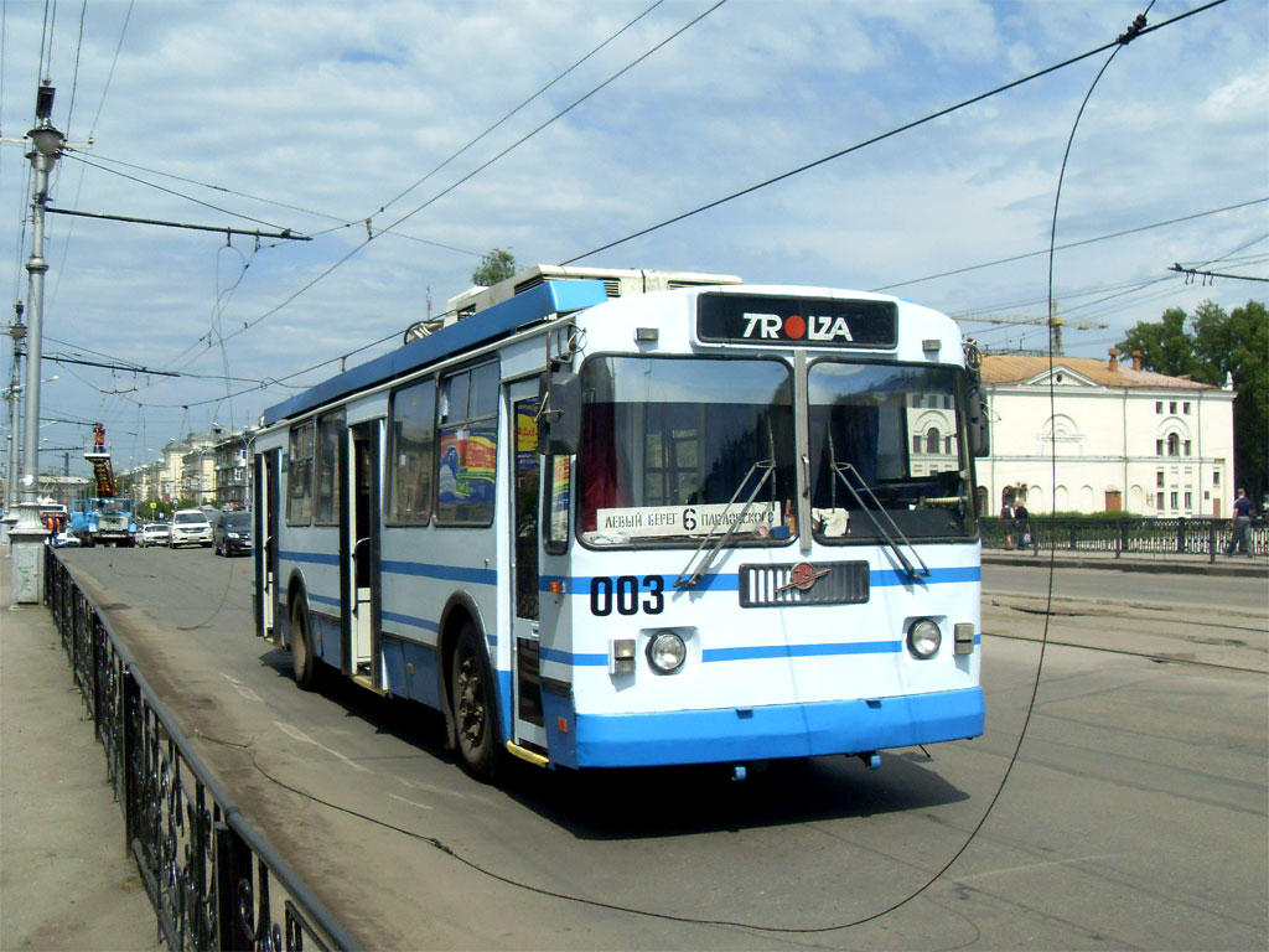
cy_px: 476
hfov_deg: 50.1
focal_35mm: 37
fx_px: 1356
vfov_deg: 38.7
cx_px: 634
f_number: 7
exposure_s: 1/1000
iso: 200
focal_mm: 6.3
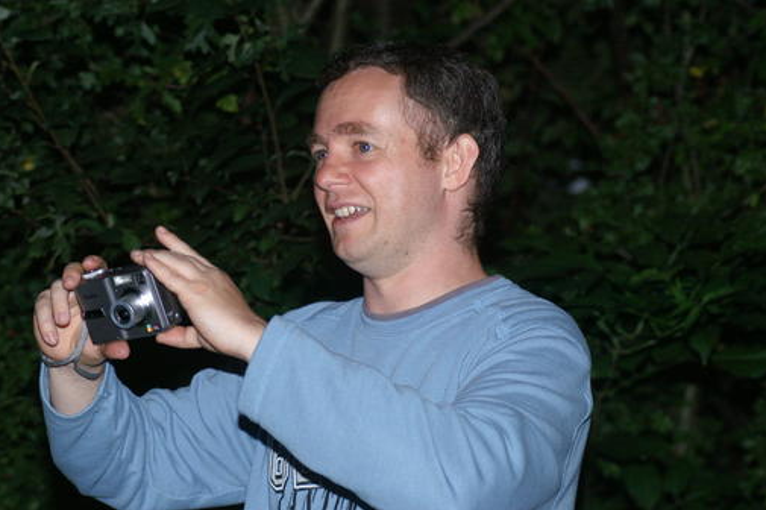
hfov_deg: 13.5
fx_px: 3232
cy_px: 190
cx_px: 359
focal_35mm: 152
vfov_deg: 9.0
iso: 400
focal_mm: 80
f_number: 5.6
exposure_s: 1/60
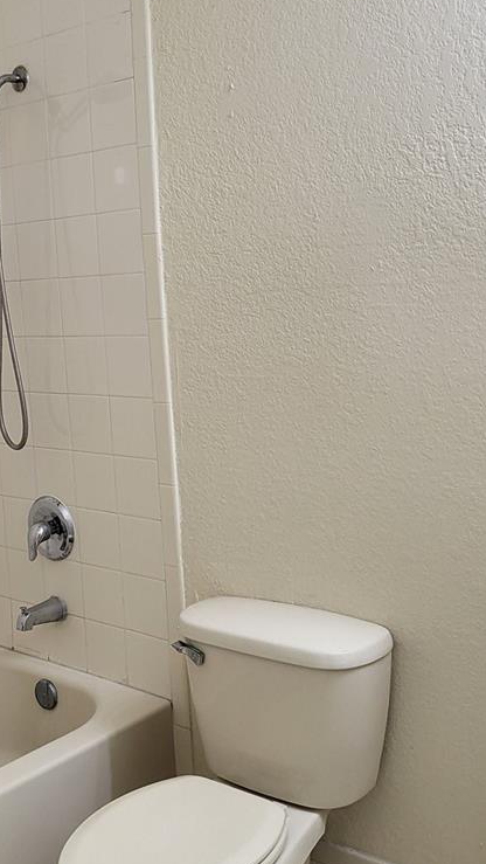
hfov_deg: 25.2
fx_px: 1053
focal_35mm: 46
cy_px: 385
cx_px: 51
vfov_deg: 44.5
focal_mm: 5.4
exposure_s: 1/120
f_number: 1.8
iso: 125
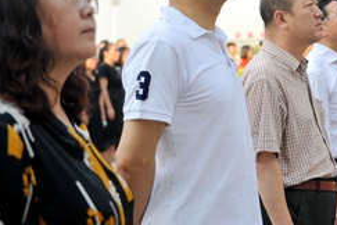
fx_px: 777
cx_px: 322
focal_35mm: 83
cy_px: 48
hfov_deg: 23.6
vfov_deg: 16.3
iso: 320
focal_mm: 38
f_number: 2.8
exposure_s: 1/1600
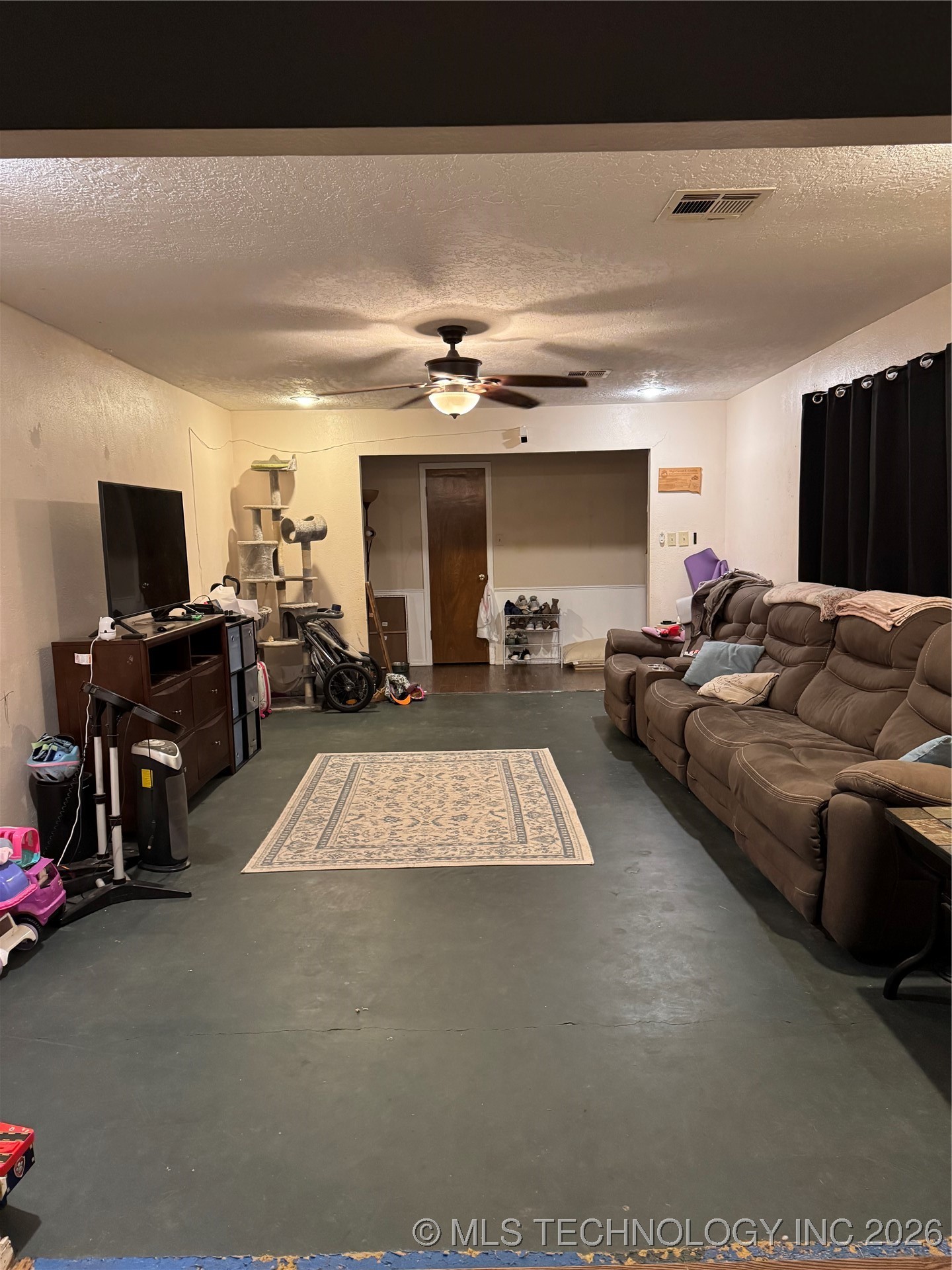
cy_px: 635
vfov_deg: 71.6
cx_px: 476
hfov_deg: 56.8
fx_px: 880
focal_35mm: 24
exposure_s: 1/60
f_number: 1.78
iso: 800
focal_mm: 6.76
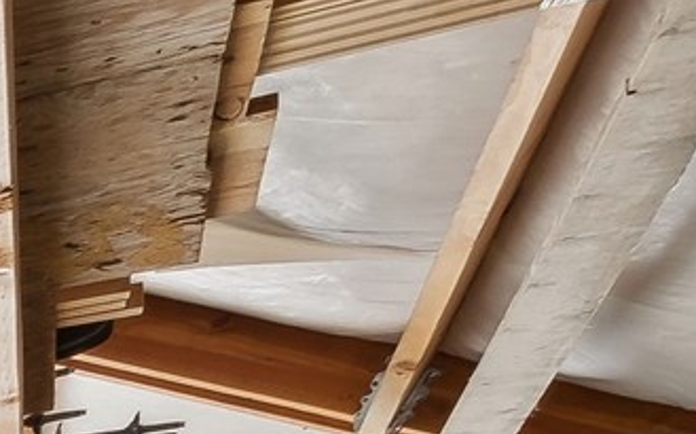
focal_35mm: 101
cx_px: -1420
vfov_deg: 10.5
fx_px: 1914
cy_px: 1156
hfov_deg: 11.3
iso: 200
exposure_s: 1/20
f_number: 6.3
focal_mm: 10
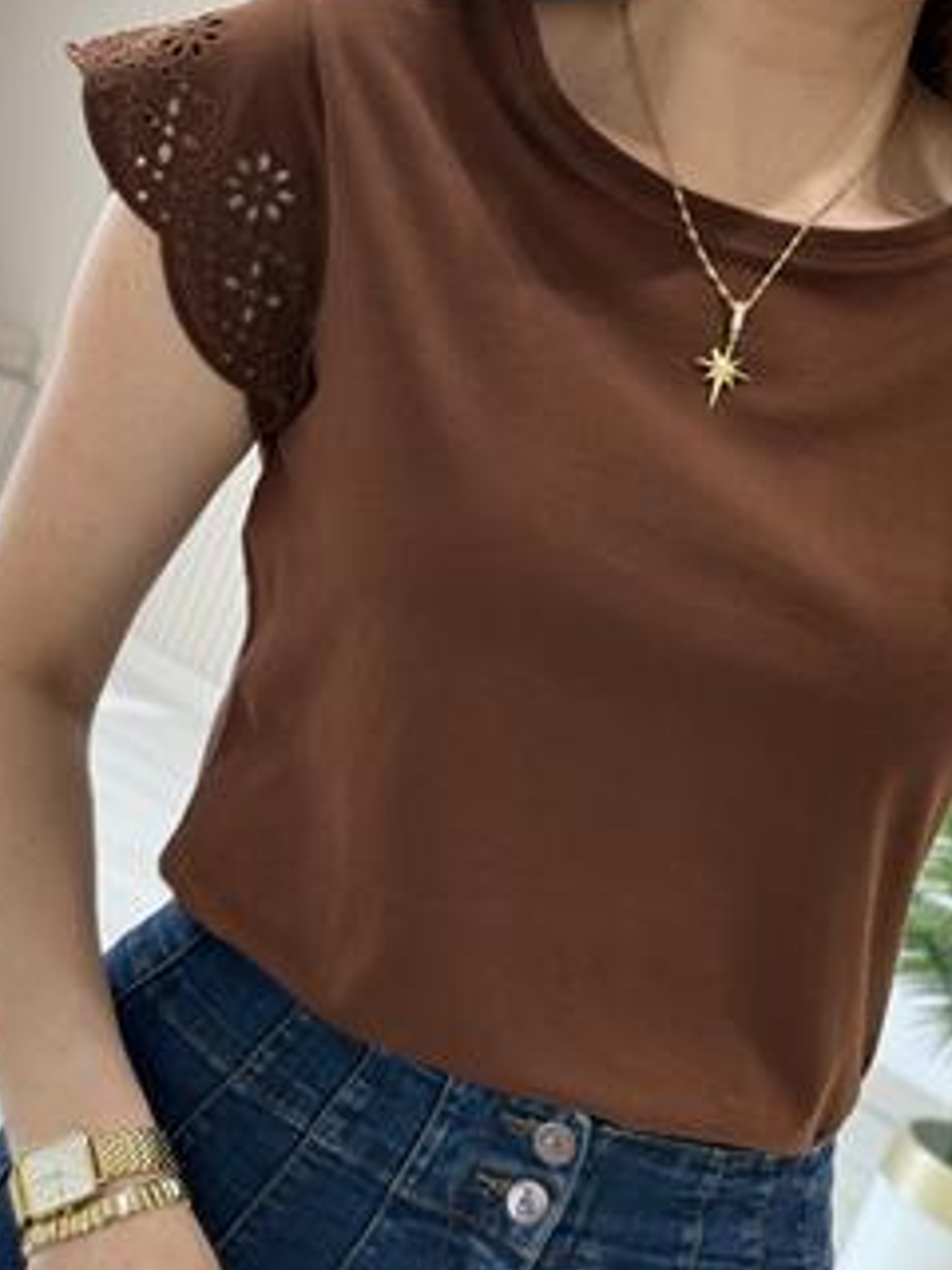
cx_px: 543
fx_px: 2934
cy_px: 808
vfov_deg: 24.3
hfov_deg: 18.4
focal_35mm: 80
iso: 125
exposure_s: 1/107
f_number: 1.78
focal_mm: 6.76
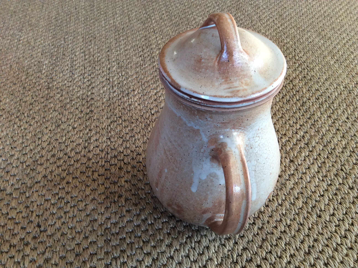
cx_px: 179
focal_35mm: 32
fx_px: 330
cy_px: 134
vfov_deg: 44.1
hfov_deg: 56.9
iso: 80
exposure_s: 1/25
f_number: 2.4
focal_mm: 3.3
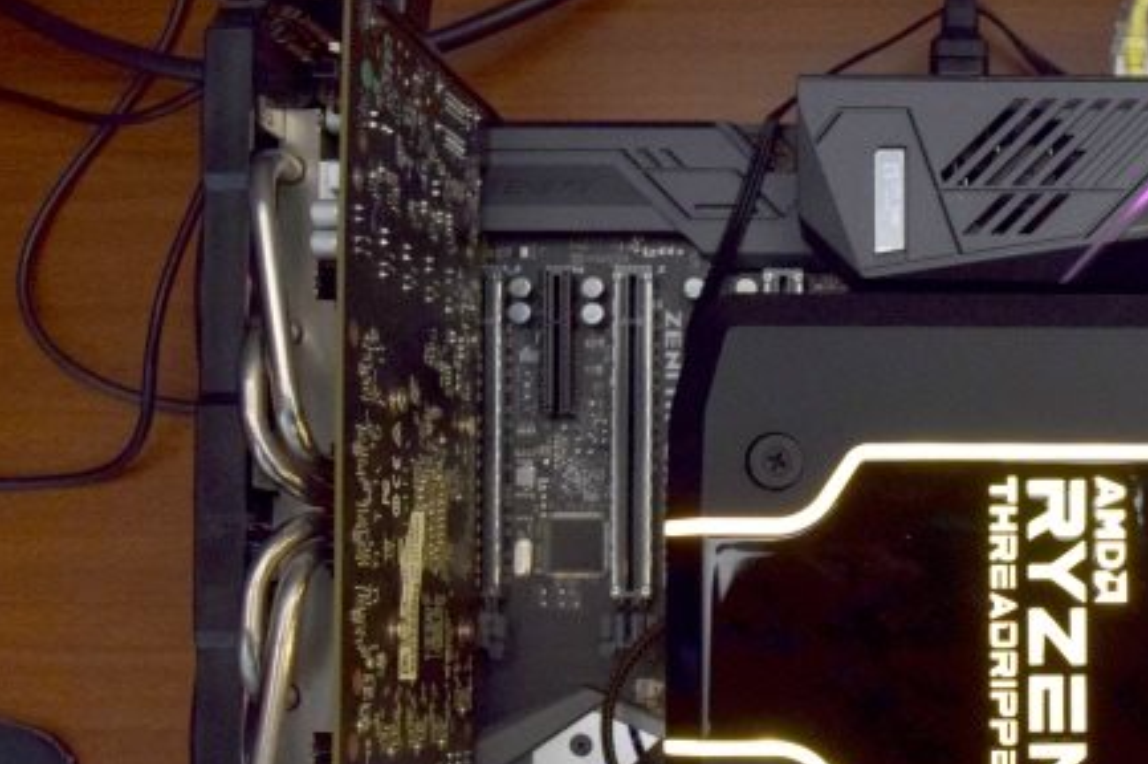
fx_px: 1944
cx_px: 1034
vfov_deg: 21.9
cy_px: 609
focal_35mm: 61
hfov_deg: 31.4
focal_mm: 22
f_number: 6.3
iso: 1600
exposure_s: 1/160
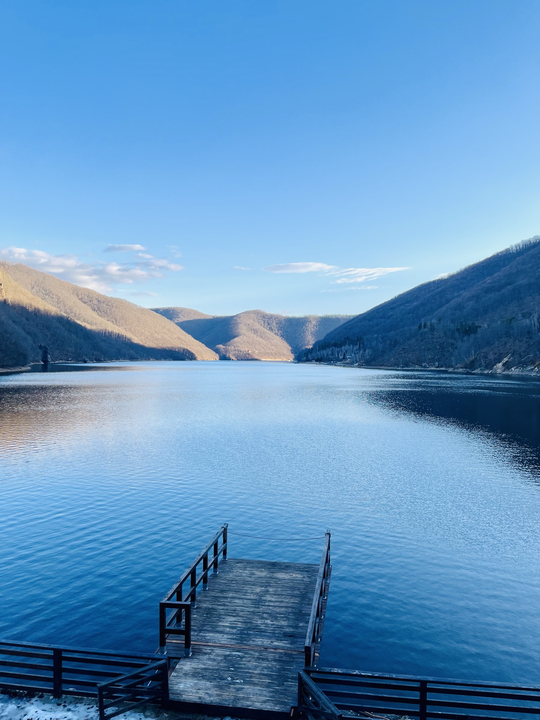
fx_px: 541
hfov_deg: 53.1
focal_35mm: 26
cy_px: 360
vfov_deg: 67.3
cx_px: 270
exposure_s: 1/684
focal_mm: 5.1
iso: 50
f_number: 1.6
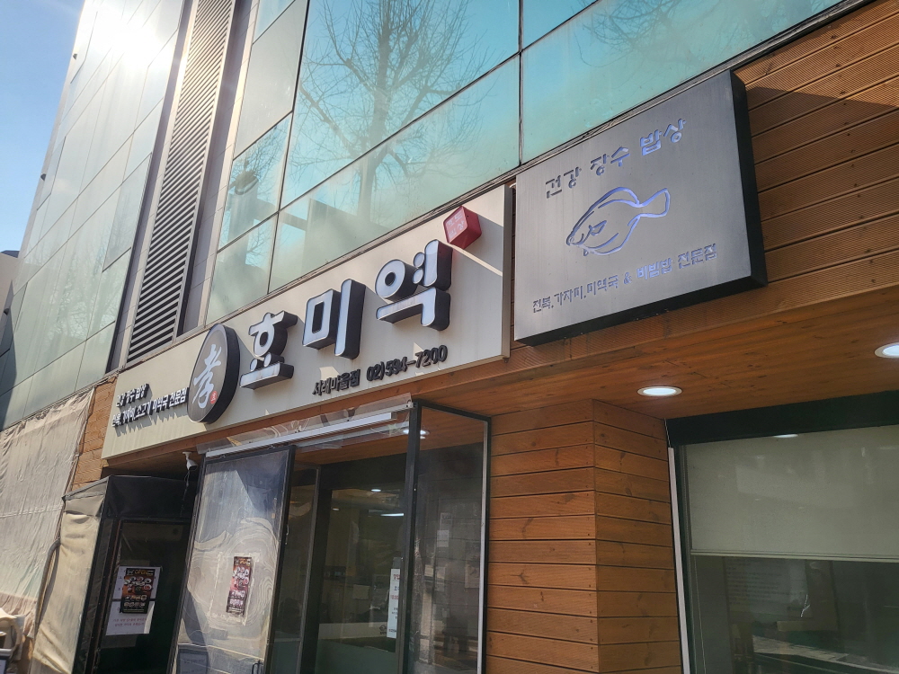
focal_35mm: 26
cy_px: 337
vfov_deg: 53.1
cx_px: 450
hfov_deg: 67.3
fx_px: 675
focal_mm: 4.25
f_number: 1.8
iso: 50
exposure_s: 1/1864
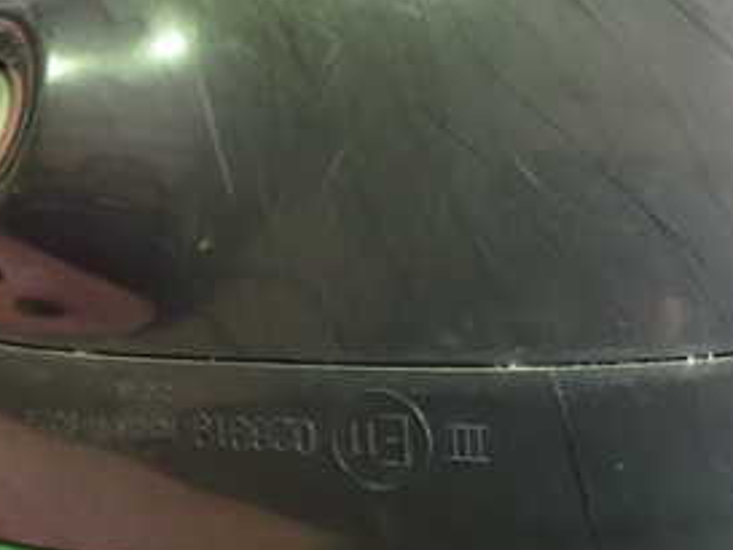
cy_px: 131
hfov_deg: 28.9
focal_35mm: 66
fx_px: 1398
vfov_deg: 22.1
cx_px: 548
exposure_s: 1/60
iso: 1250
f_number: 2.3
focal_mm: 5.4
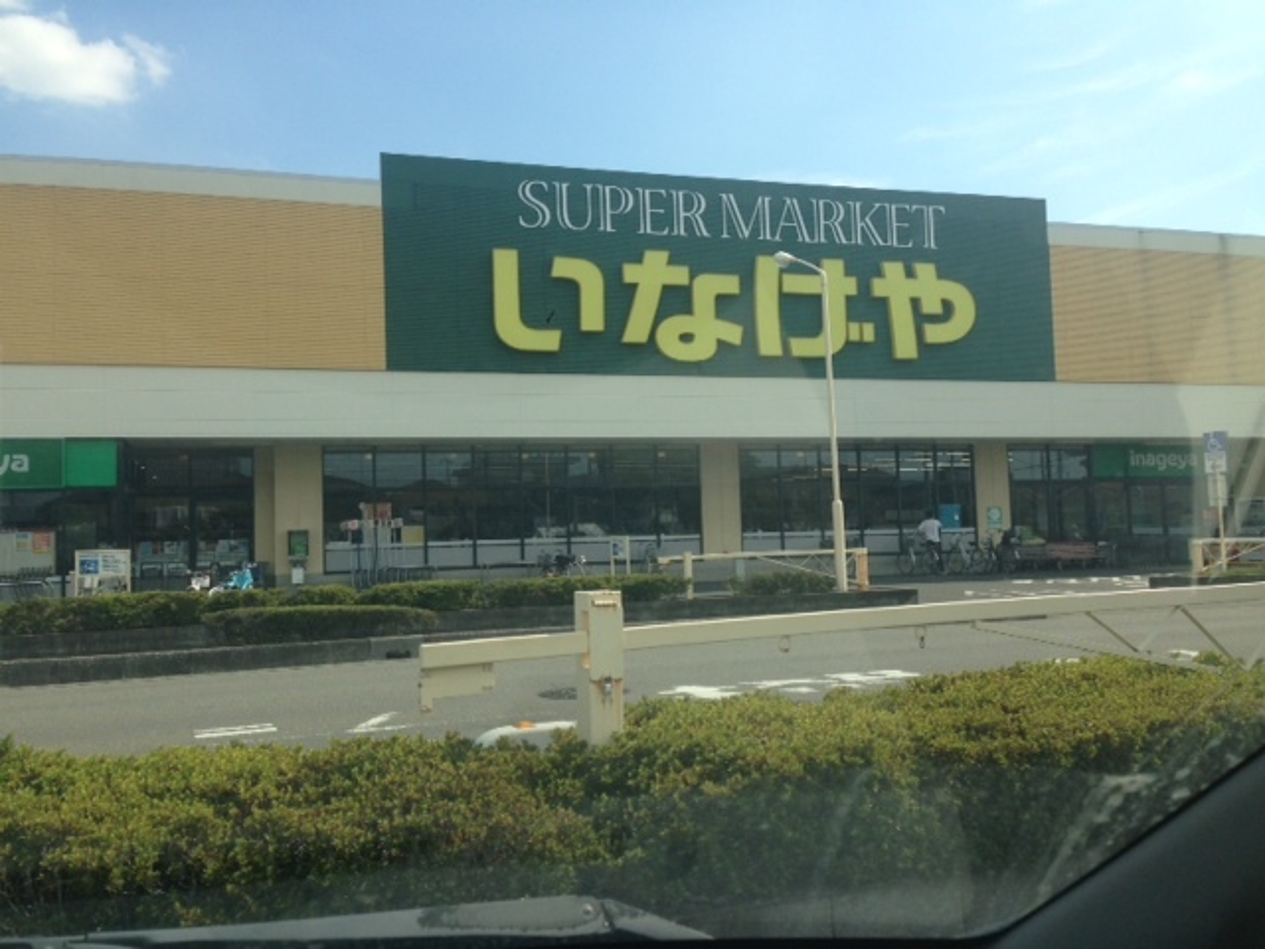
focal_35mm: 33
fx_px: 1206
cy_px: 474
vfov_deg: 42.9
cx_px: 632
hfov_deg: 55.4
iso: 50
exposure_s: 1/1106
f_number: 2.4
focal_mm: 4.13
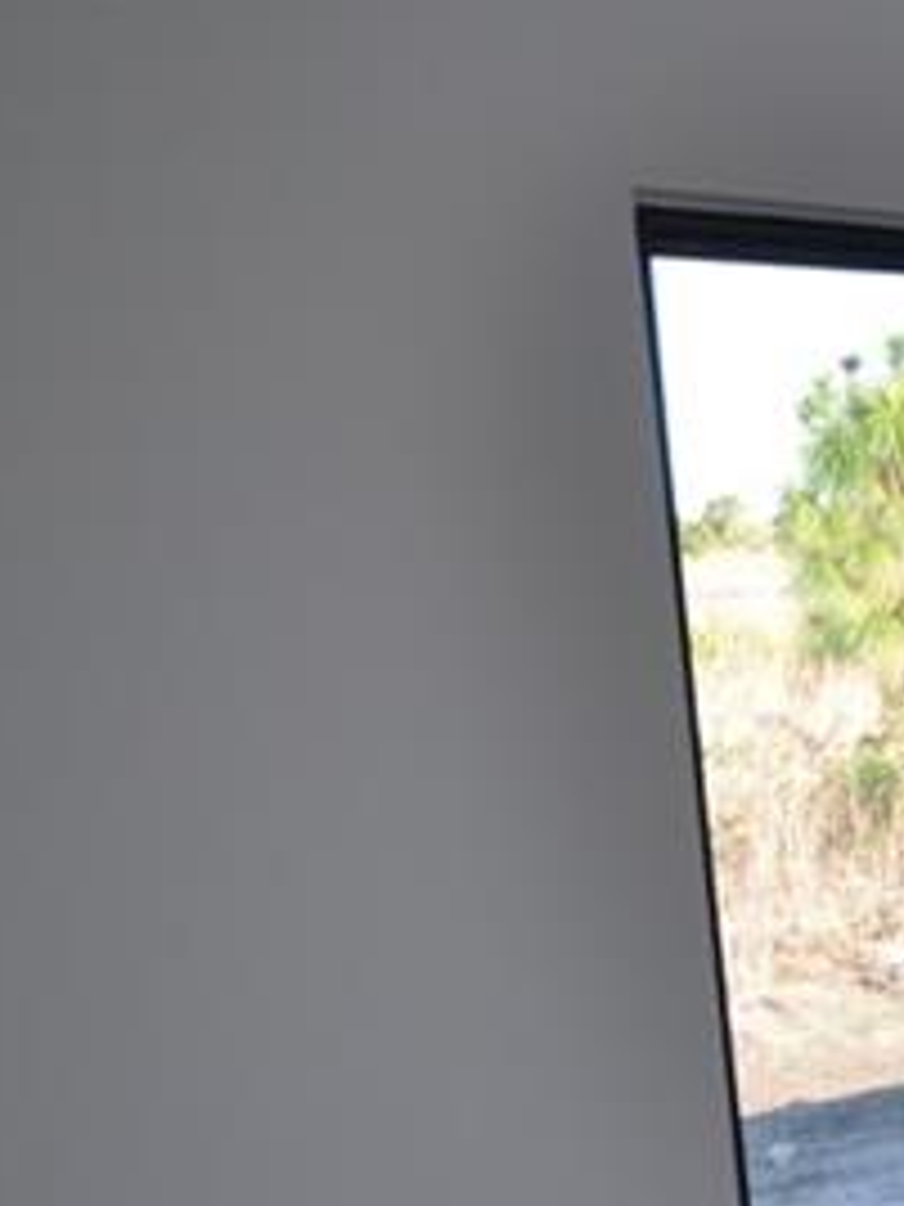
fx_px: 1915
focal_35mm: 55
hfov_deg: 18.3
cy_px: 790
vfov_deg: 34.7
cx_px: 1781
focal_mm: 10
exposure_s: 1/125
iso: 320
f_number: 5.6
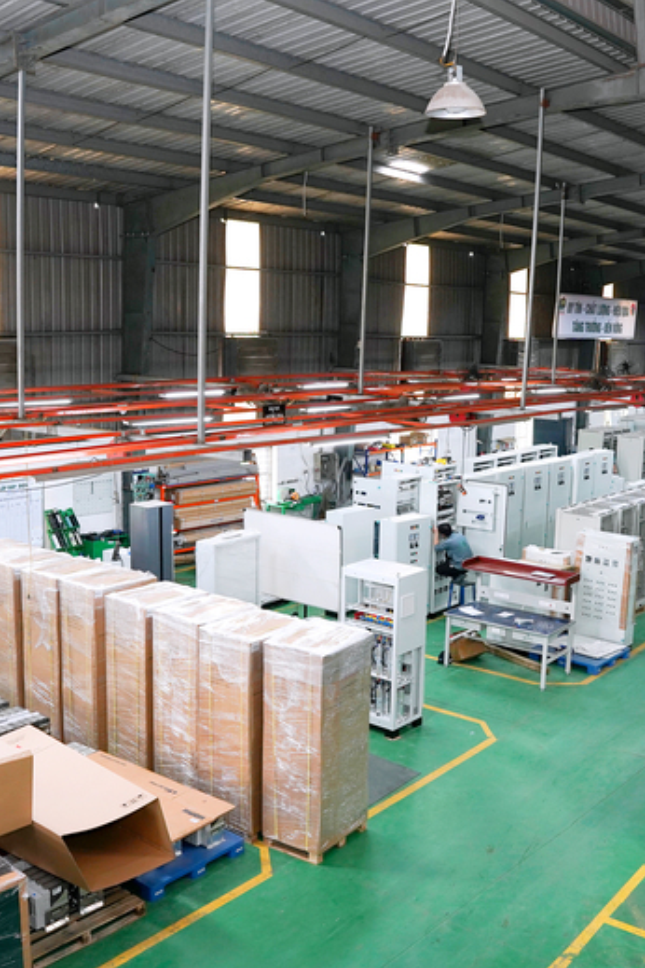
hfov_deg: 35.7
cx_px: 408
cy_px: 486
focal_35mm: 37
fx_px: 994
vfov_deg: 51.9
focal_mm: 24
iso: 1250
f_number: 5
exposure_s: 1/80
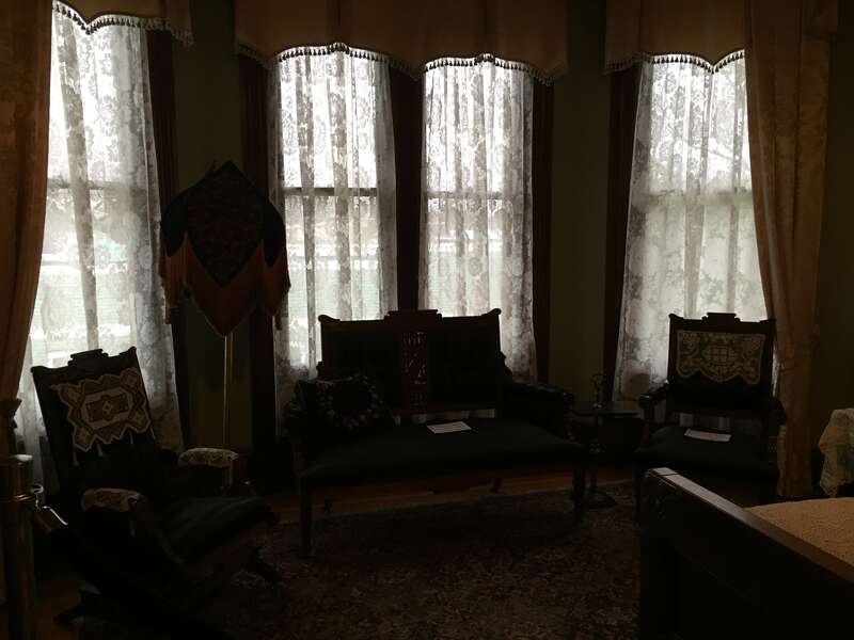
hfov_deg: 61.7
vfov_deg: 48.2
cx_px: 427
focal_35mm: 29
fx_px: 715
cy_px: 320
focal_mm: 4.15
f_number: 2.2
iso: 80
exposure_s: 1/30
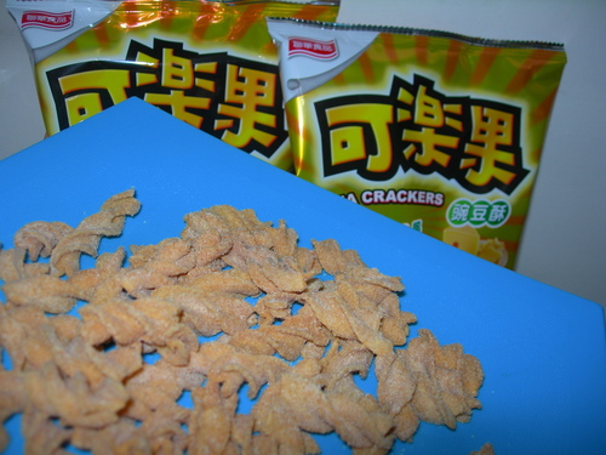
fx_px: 665
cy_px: 228
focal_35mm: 38
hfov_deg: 49.0
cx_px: 303
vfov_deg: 37.7
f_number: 2.8
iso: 50
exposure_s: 1/60.1
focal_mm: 7.8
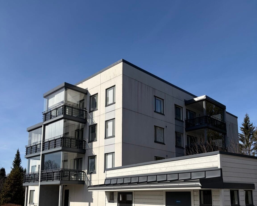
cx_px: 128
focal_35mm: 34
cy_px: 148
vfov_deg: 42.4
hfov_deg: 52.8
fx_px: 259
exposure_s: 1/4608
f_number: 1.6
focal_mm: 5.96
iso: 50
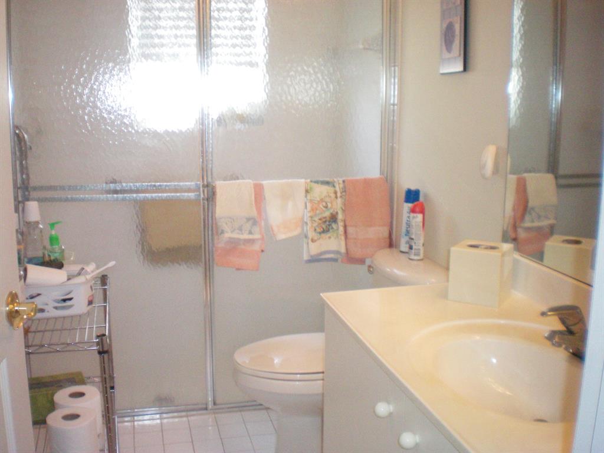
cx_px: 302
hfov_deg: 49.0
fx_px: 663
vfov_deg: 37.7
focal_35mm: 38
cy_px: 226
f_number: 3.1
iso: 400
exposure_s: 1/60
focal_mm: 6.3
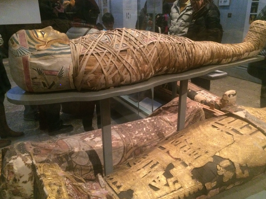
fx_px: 231
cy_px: 101
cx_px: 135
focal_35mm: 30
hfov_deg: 60.0
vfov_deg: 46.8
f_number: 2.2
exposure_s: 1/17
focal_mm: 4.15
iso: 500
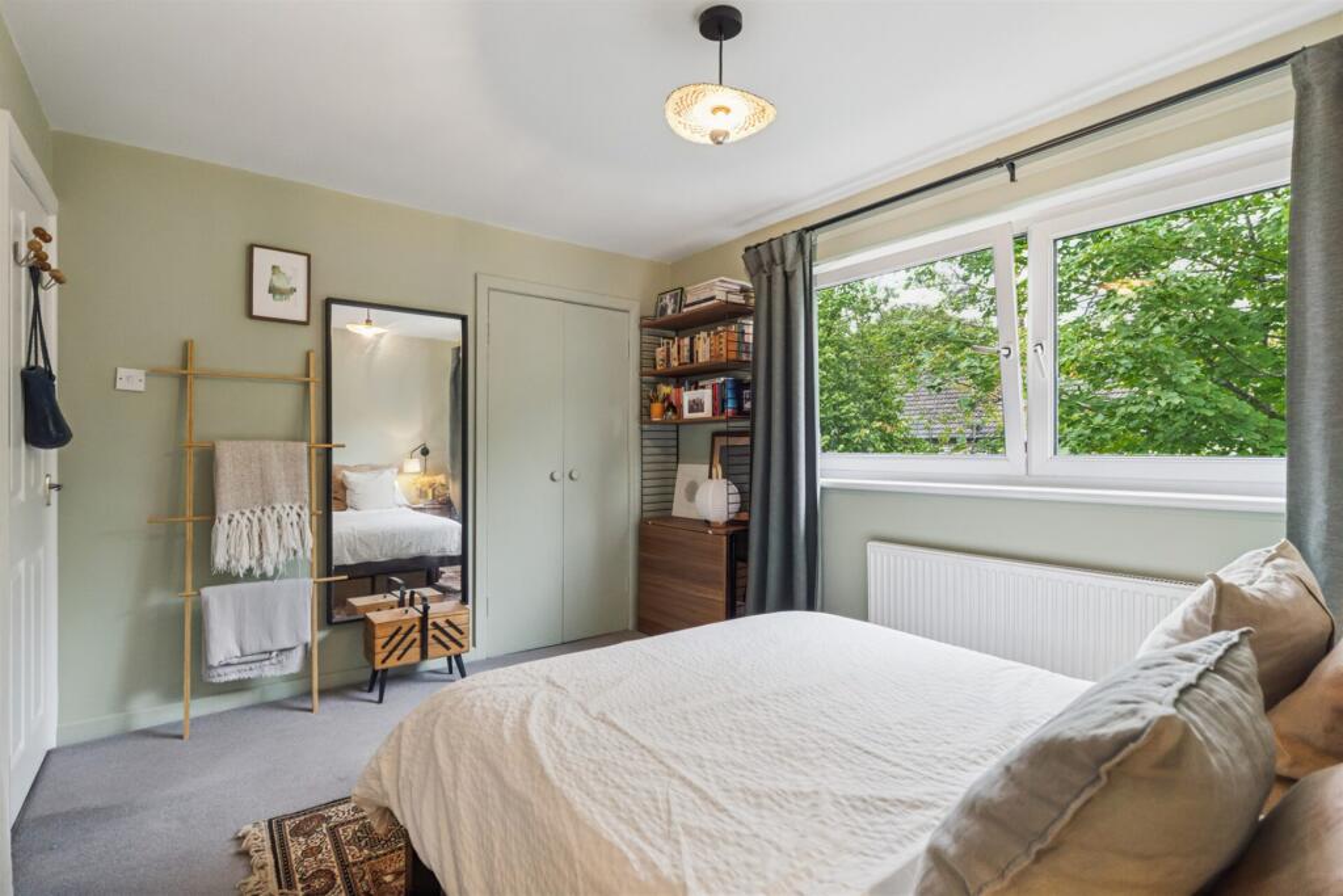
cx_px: 672
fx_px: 616
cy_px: 448
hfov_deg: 95.0
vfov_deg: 72.1
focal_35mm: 16
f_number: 5
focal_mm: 11
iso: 800
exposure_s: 1/60
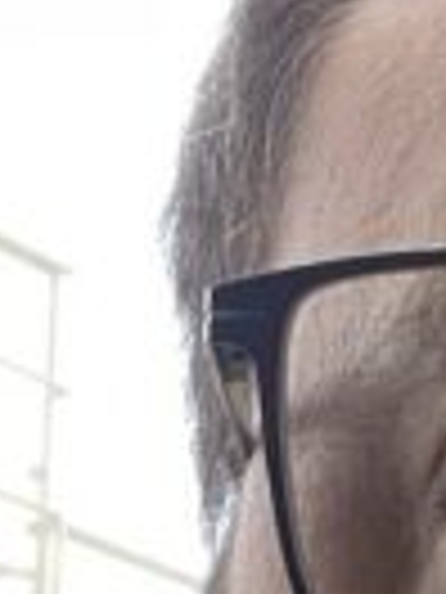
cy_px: 1066
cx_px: 1009
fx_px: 3075
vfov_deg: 10.4
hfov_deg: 7.8
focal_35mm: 179
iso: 80
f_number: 2.2
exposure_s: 1/121
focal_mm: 2.71
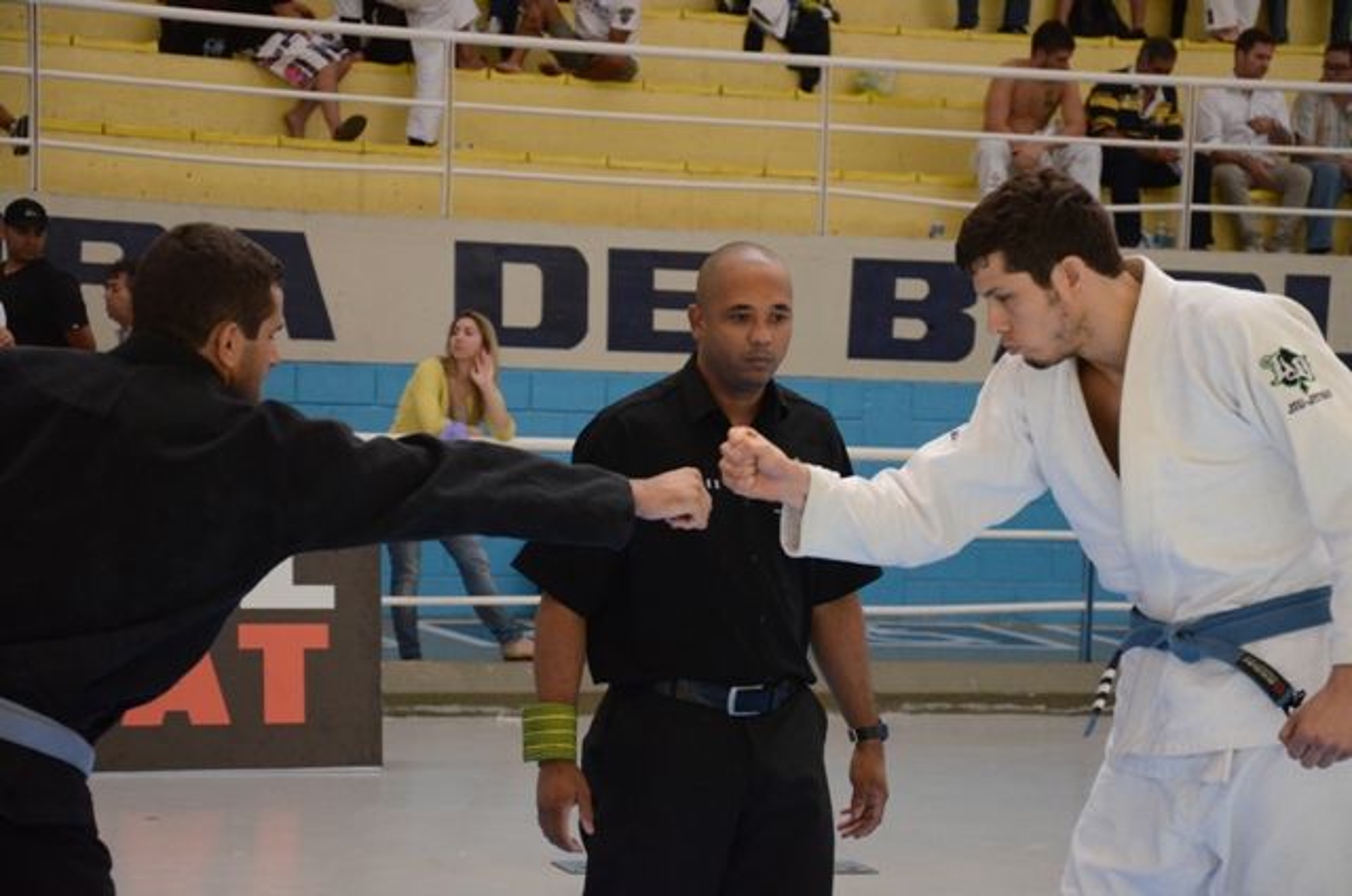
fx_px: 3935
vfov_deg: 13.0
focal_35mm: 105
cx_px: 676
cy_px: 448
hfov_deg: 19.5
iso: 3200
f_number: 5.6
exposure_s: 1/640
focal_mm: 70
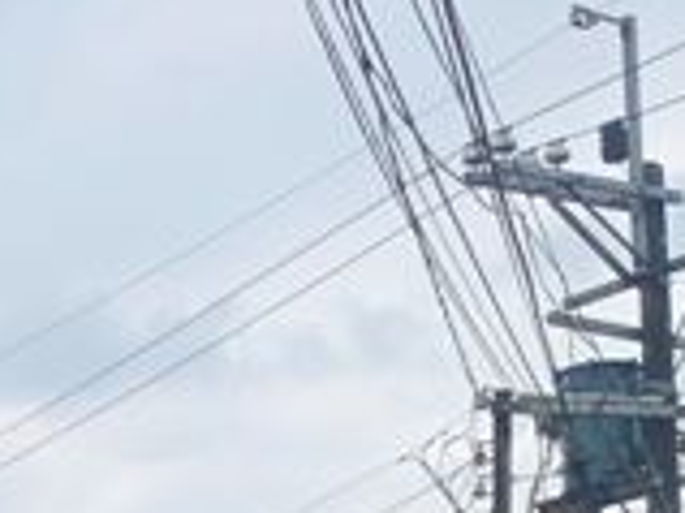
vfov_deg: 8.9
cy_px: 1052
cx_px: -155
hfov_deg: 12.3
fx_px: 3104
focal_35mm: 157
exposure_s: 1/972
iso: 25
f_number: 1.8
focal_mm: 4.25
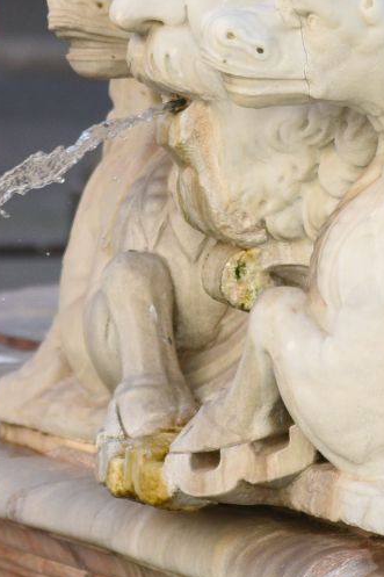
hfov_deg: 2.8
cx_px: 320
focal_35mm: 495
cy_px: 48
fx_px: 7925
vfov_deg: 4.2
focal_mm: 120
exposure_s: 1/1250
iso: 640
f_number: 4
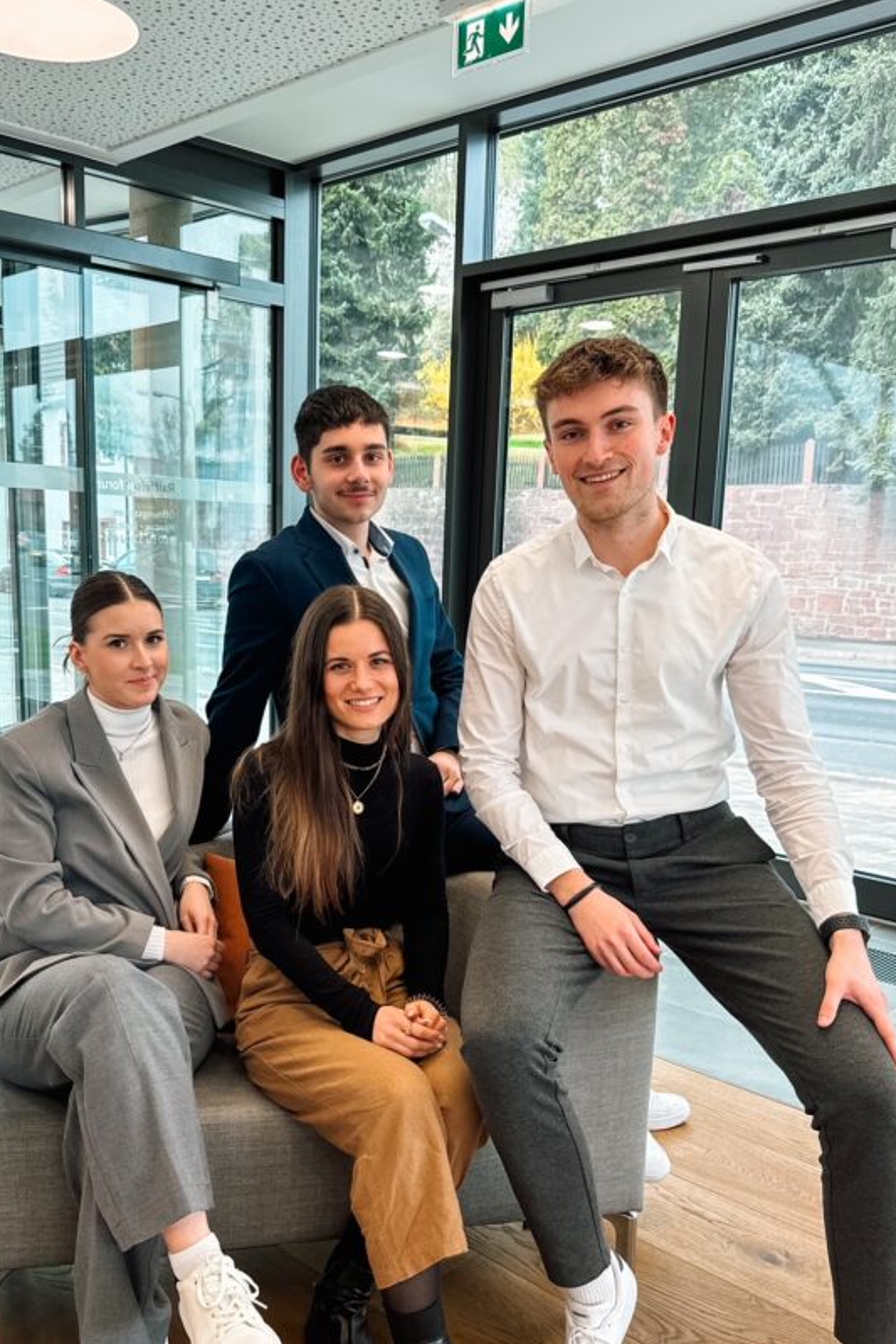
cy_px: 770
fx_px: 1194
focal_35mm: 32
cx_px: 370
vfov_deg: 58.5
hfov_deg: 41.0
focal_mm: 6.86
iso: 80
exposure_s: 1/75
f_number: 1.8
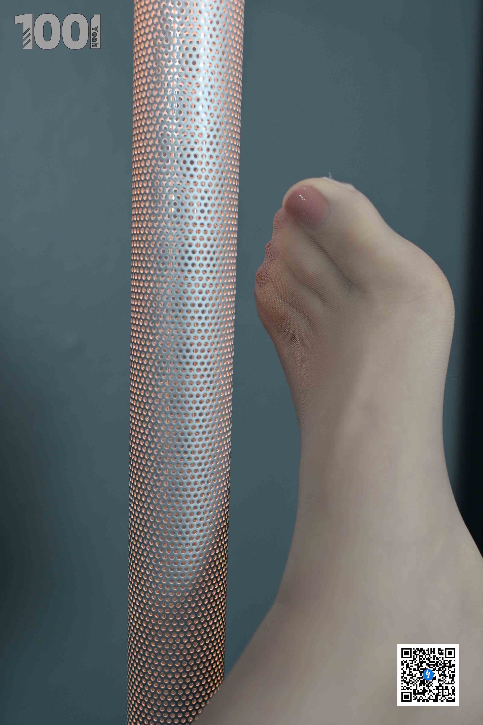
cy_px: 362
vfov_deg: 54.4
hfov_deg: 37.9
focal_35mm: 35
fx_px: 704
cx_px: 242
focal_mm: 35
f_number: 4
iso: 800
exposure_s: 1/160
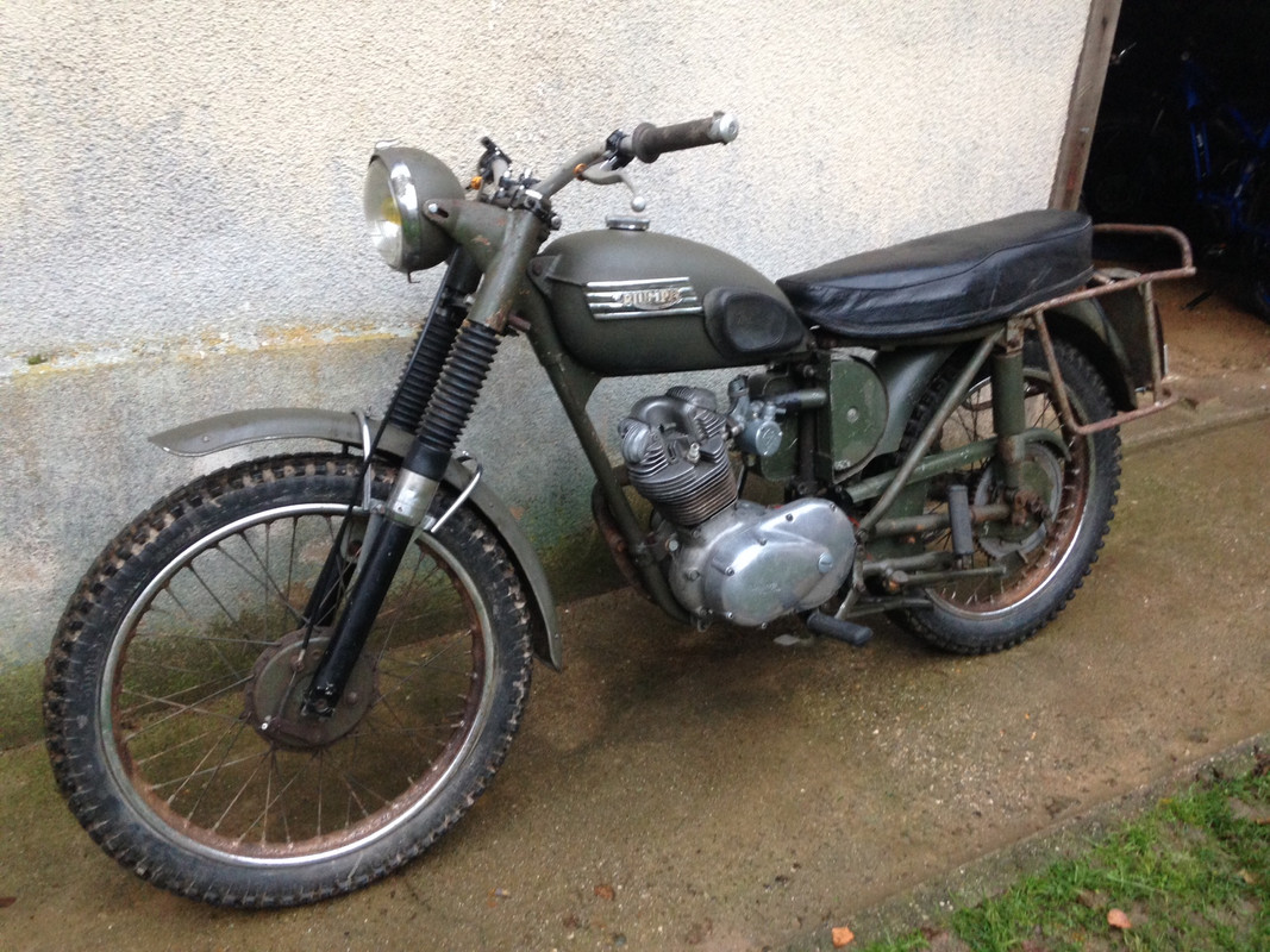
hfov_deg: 55.4
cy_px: 476
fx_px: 1211
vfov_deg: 42.9
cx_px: 635
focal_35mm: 33
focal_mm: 4.12
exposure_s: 1/20
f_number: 2.4
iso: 200
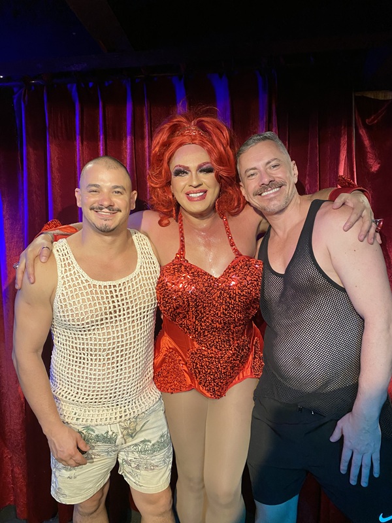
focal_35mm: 26
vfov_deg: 67.3
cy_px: 262
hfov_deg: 53.1
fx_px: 393
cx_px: 196
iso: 250
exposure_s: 1/60
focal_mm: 4.25
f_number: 1.8
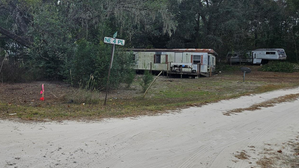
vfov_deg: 36.5
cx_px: 125
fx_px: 254
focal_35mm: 32
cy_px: 67
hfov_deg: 60.7
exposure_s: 1/1283
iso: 25
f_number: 1.8
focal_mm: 5.4
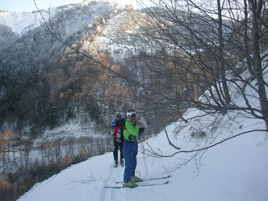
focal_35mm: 37
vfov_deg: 38.7
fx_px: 286
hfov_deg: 50.1
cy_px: 100
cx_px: 134
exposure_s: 1/125
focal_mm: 5.7
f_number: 2.8
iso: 50
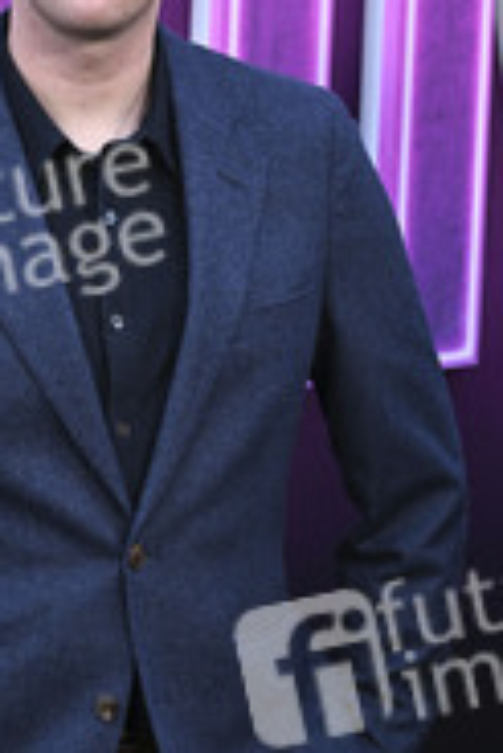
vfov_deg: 13.3
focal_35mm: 154
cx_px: 74
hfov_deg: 8.9
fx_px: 3221
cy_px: 446
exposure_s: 1/320
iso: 1600
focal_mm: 71
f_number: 5.6
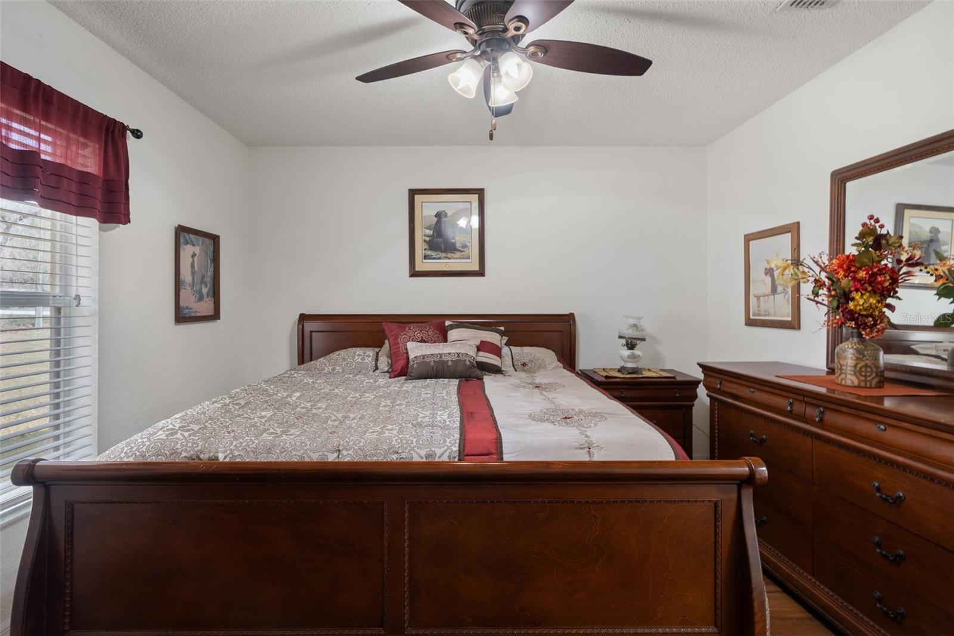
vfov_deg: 70.4
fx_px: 450
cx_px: 477
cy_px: 318
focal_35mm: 17
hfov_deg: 93.3
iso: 320
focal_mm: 17
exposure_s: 8
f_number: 8
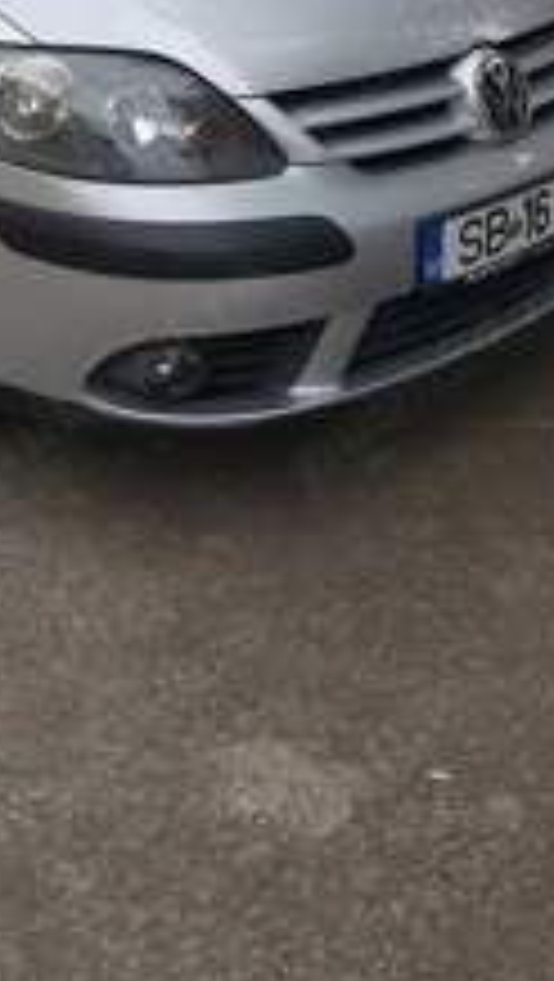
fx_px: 1355
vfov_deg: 37.3
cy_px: 104
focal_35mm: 52
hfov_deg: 23.1
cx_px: 279
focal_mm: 3.92
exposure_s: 1/1394
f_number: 1.7
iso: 64
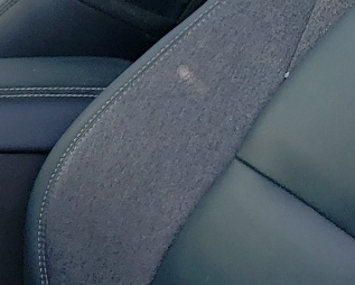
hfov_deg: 12.3
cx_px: -464
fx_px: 1346
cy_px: 171
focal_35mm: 128
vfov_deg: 12.1
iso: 50
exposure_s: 1/278
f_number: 1.5
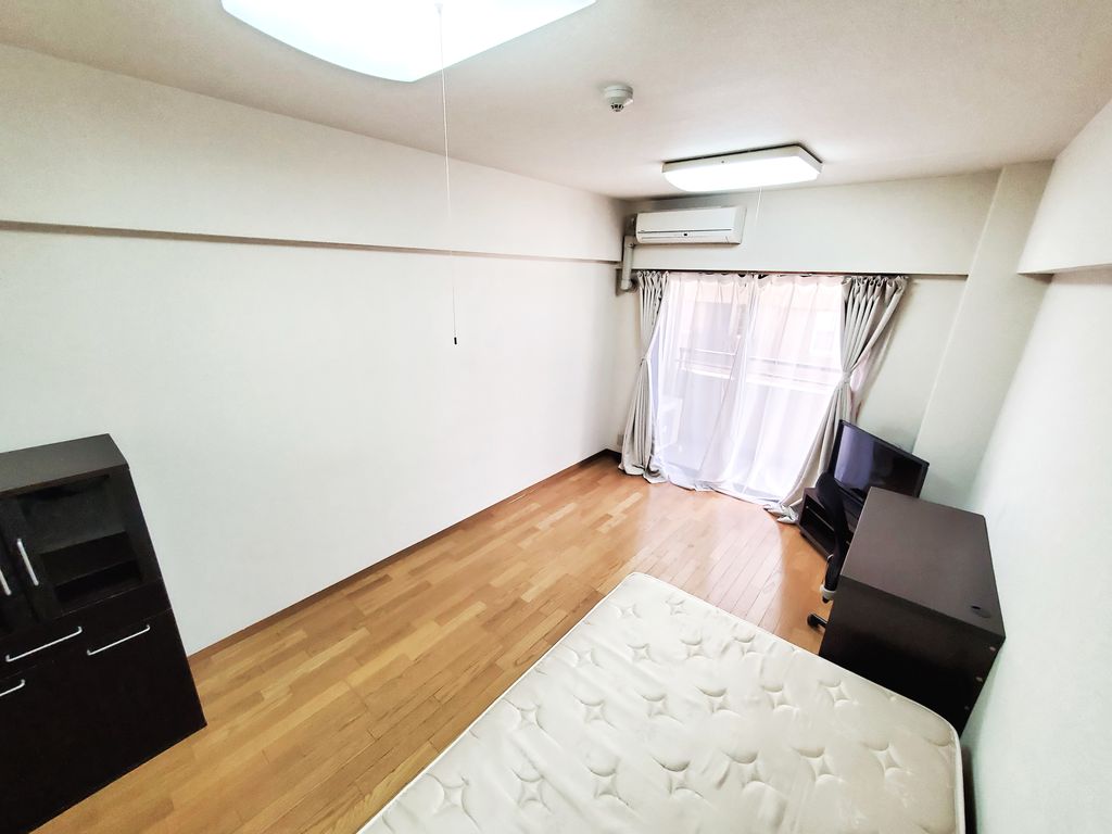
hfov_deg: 106.2
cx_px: 556
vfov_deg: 89.9
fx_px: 418
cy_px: 417
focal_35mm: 13
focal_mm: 1.8
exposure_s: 1/50
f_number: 2.2
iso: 160
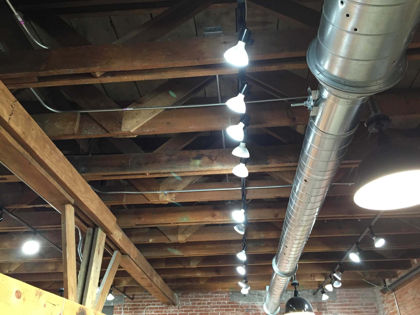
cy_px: 158
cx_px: 210
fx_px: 352
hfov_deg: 61.7
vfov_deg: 48.2
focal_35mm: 29
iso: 200
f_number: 2.2
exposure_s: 1/30
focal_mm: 4.15
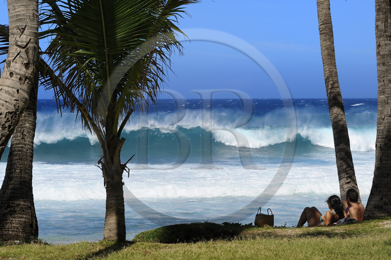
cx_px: 196
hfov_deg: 17.7
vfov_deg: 11.8
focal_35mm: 116
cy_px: 130
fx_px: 1259
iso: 200
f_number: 14
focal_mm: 116
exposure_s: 1/250
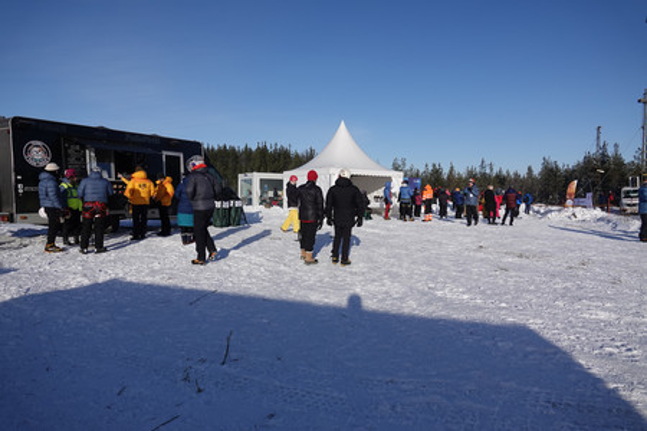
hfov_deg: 73.7
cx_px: 324
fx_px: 431
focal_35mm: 24
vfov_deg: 53.1
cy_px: 216
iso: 100
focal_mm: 8.8
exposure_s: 1/5000
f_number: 2.4
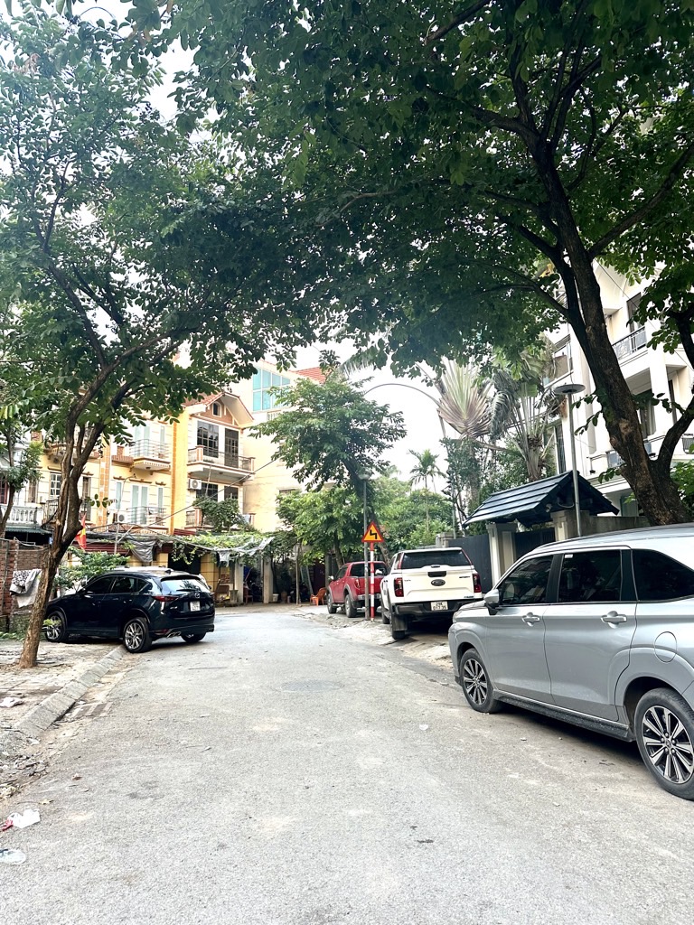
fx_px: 642
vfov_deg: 71.6
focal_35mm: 24
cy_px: 462
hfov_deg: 56.8
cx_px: 347
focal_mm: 6.86
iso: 125
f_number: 1.78
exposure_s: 1/121
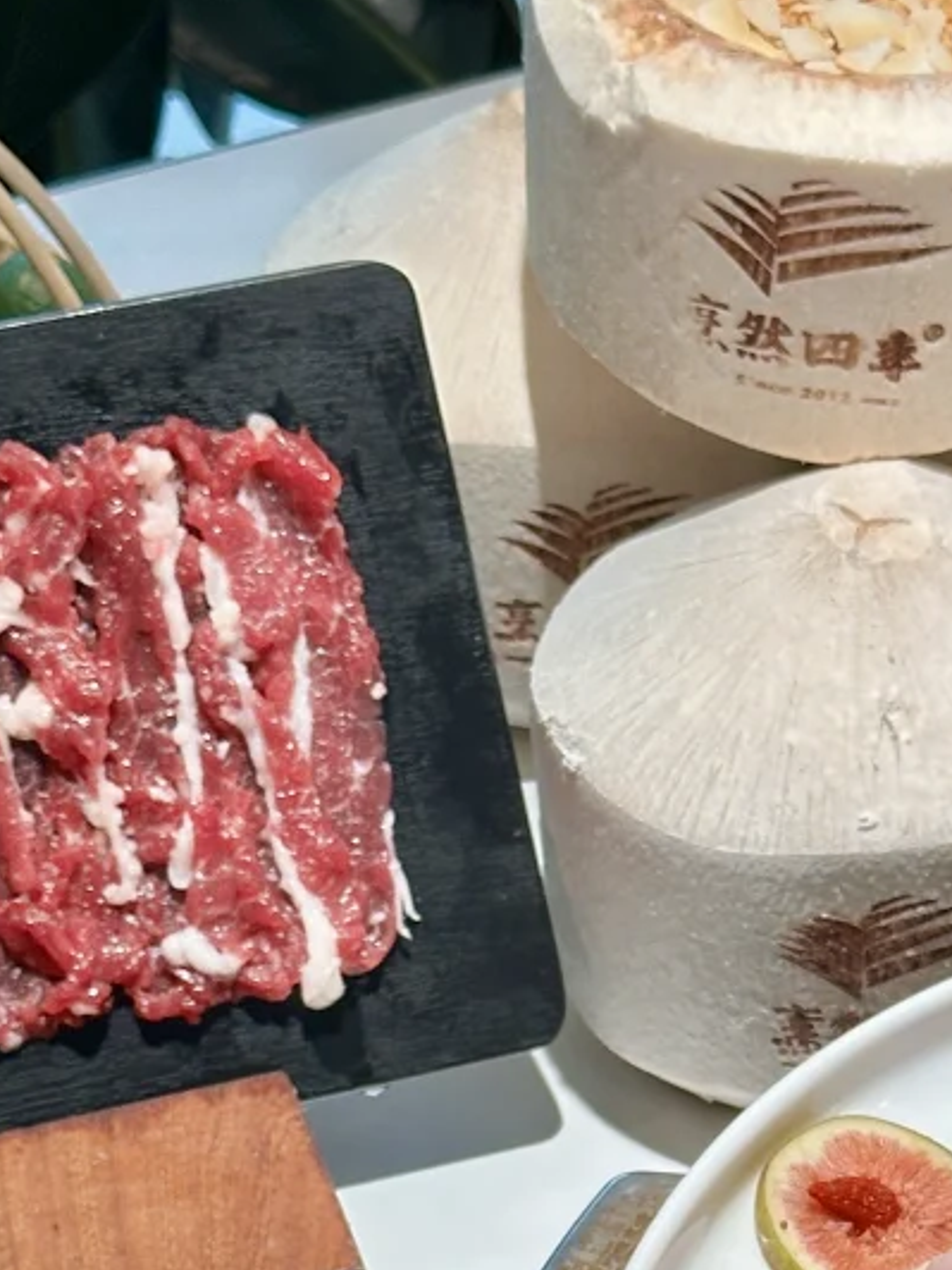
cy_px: 1578
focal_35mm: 130
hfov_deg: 11.2
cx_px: 1047
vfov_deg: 14.6
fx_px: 4767
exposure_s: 1/100
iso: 80
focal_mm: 6.86
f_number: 1.78
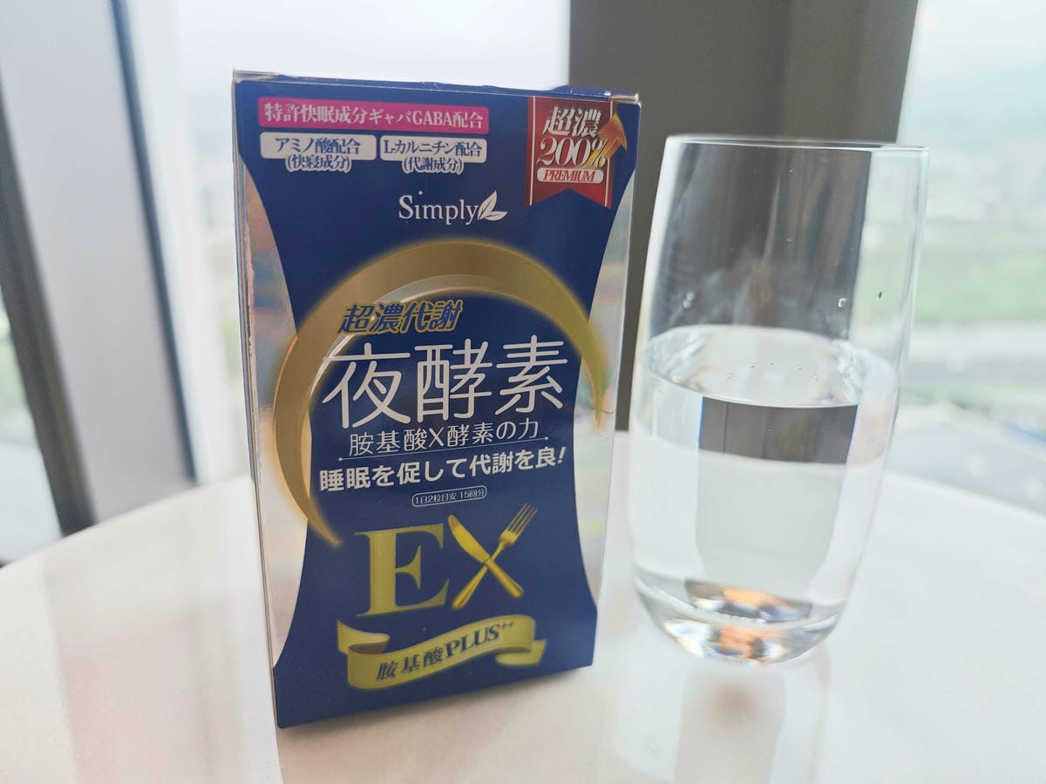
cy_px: 392
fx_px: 695
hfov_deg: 73.9
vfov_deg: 58.9
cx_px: 523
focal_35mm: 23
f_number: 2
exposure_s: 1/297
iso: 50
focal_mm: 8.72
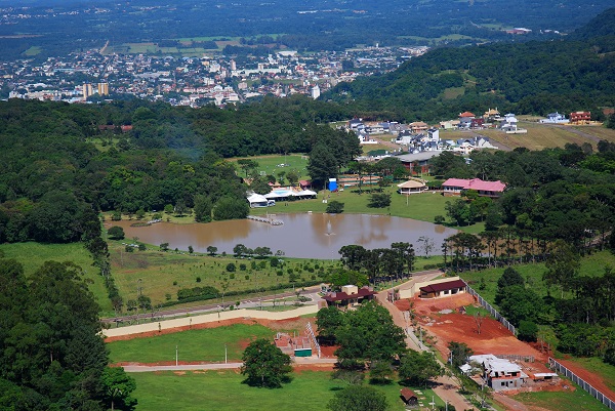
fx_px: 1436
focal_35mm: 84
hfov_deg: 24.2
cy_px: 206
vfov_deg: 16.3
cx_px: 308
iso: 100
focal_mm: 56
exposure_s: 1/640
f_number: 5.6
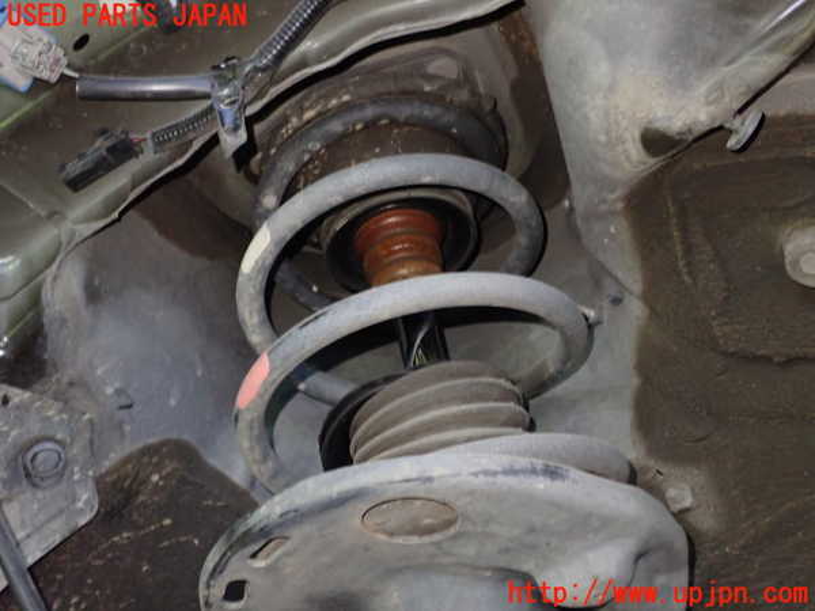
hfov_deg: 45.8
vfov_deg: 35.1
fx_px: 965
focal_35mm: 41
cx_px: 408
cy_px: 306
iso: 800
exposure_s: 1/10
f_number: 2.8
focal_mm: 7.31
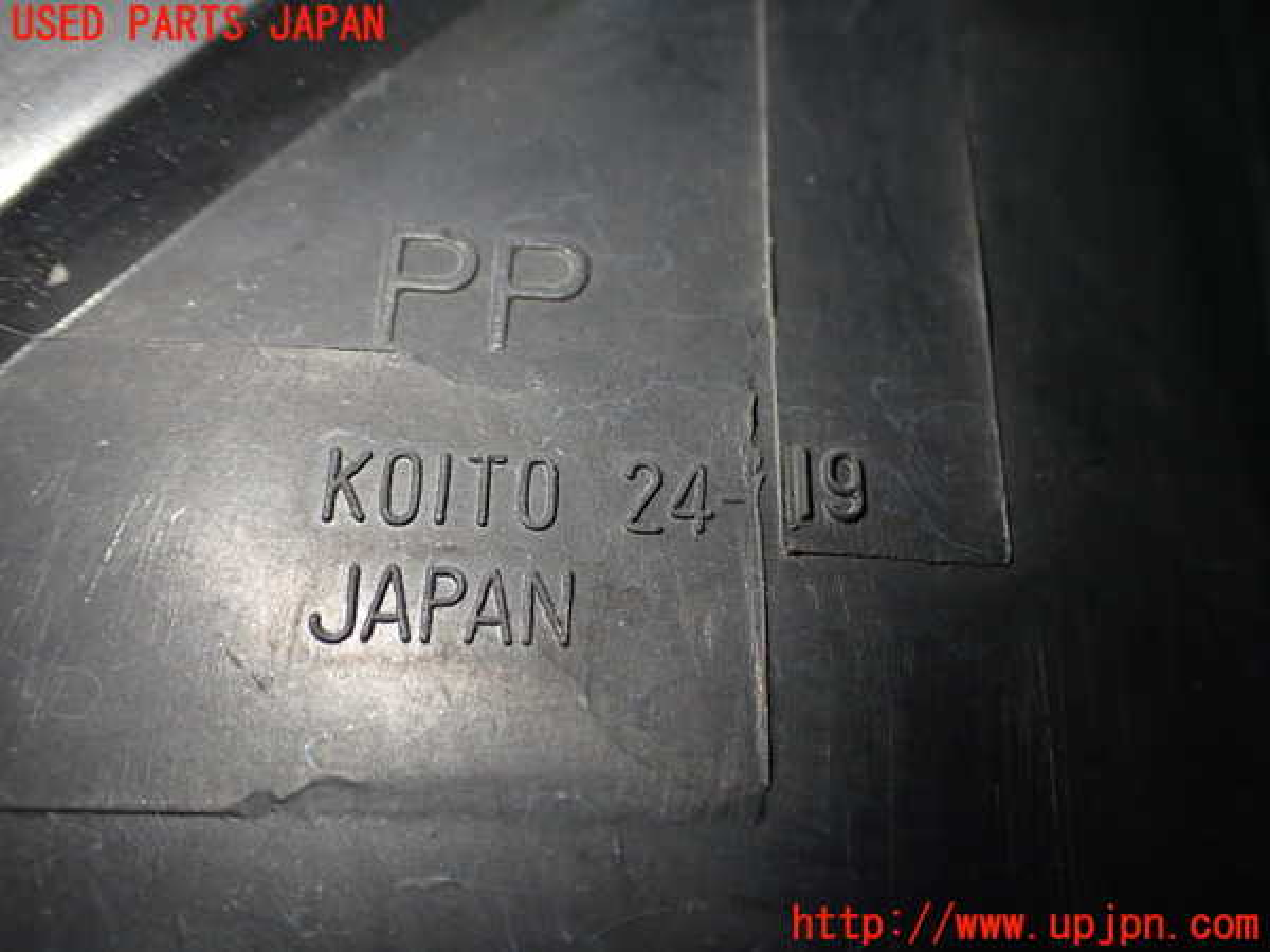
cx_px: 635
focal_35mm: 32
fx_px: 1174
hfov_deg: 56.8
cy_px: 476
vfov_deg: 44.2
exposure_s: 1/125
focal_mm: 5.79
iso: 320
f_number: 2.4
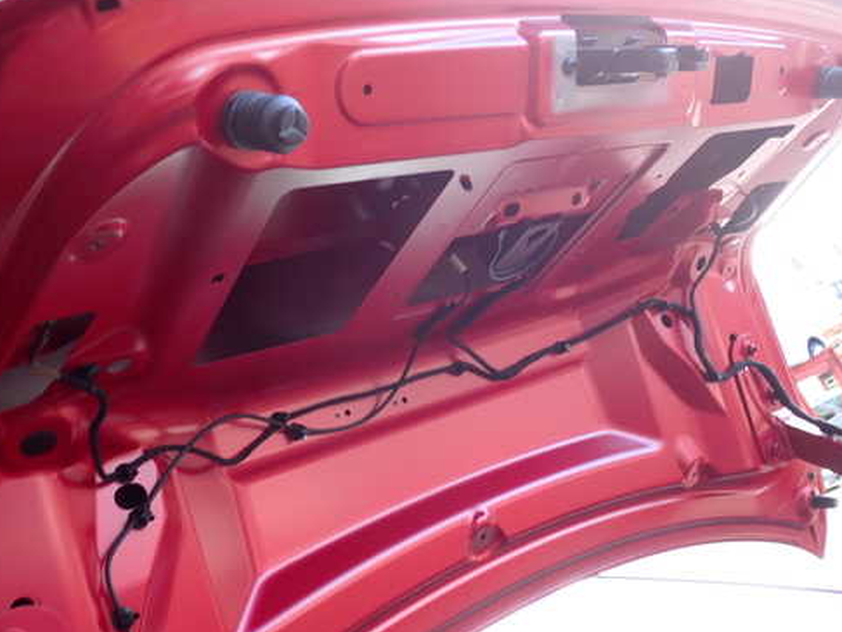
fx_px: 900
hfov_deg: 50.1
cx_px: 438
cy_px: 322
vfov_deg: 38.7
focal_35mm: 37
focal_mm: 5.4
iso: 125
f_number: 2.3
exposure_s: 1/60
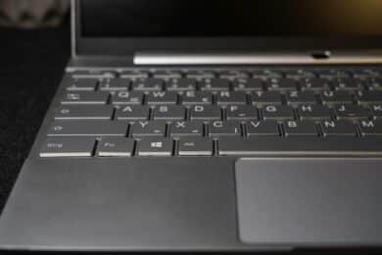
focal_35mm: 64
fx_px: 679
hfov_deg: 31.4
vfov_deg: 21.2
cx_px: 191
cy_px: 128
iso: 640
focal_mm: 64
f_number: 6.3
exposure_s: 1/80
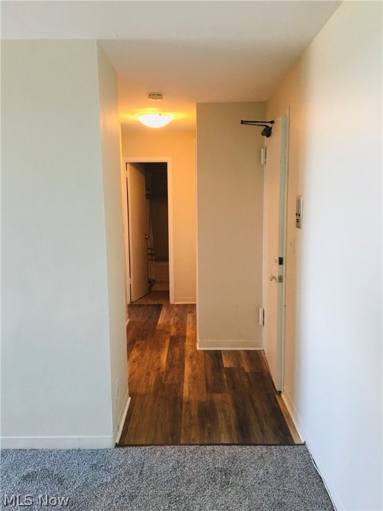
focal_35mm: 29
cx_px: 192
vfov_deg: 61.7
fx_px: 428
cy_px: 256
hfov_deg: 48.2
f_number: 2.2
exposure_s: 1/30
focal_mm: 4.15
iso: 100
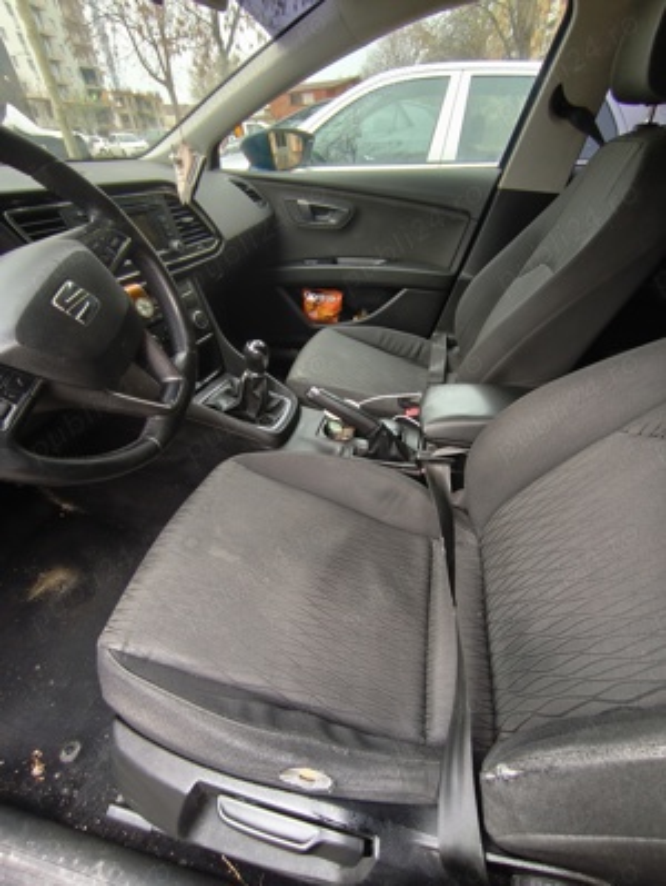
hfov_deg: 81.8
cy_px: 443
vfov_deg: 98.1
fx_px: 384
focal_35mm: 15
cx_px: 333
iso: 100
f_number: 2.2
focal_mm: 1.65
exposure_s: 1/60
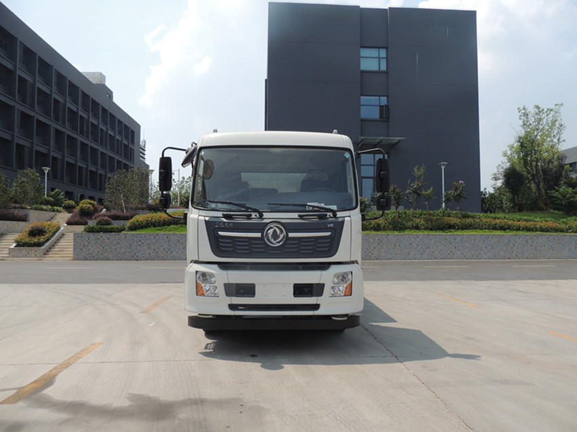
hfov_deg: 71.6
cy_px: 216
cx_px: 288
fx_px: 400
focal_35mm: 24
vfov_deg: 56.8
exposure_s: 1/1250
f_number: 3
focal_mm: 4.3
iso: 100
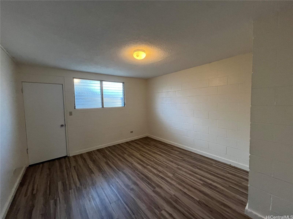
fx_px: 110
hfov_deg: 106.2
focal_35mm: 13
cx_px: 146
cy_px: 110
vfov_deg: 89.9
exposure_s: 1/60
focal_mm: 1.57
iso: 250
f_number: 1.8
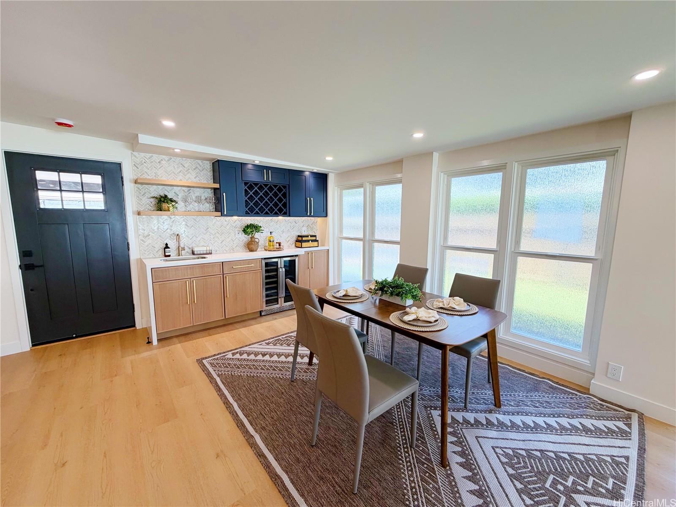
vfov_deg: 85.7
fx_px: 273
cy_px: 254
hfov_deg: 102.1
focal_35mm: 14
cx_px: 338
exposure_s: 1/120
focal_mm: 2.22
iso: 80
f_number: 2.2
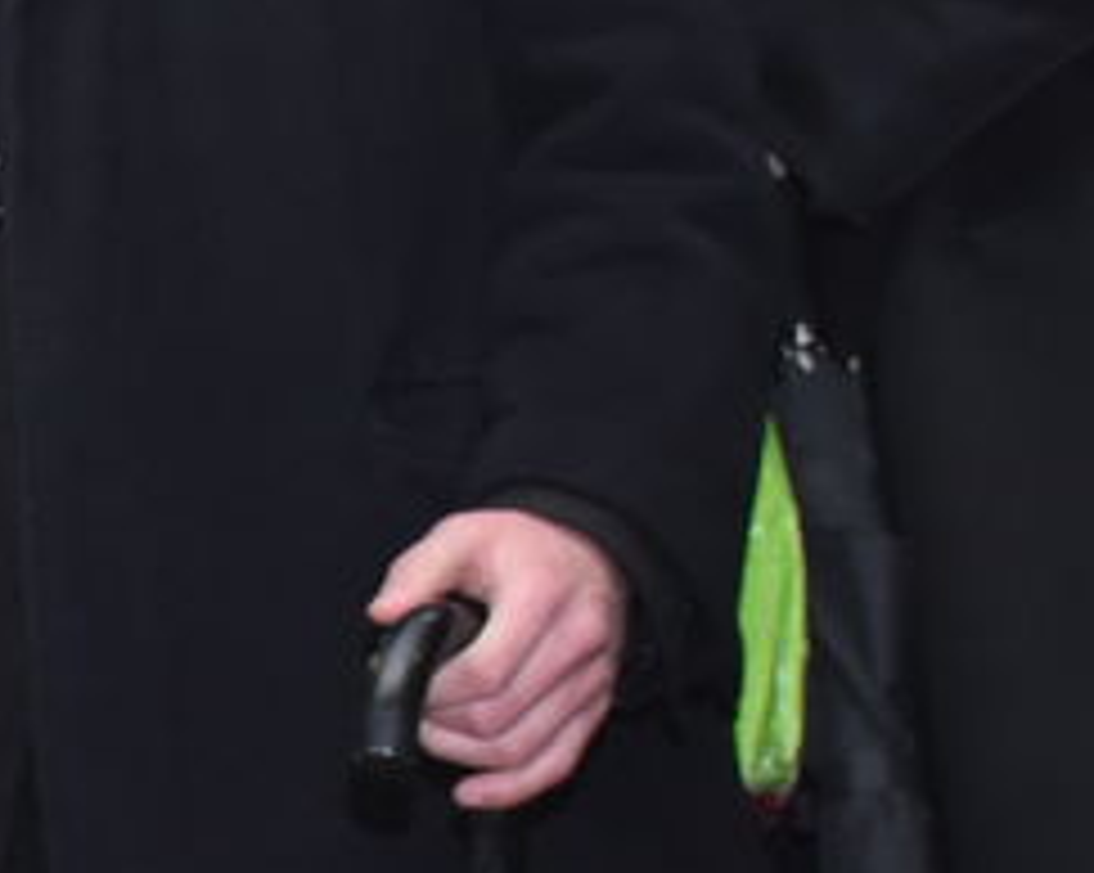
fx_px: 5953
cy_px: 938
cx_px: -1589
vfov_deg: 8.3
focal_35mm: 184
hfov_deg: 9.3
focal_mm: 34
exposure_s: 1/125
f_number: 5.6
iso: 3200
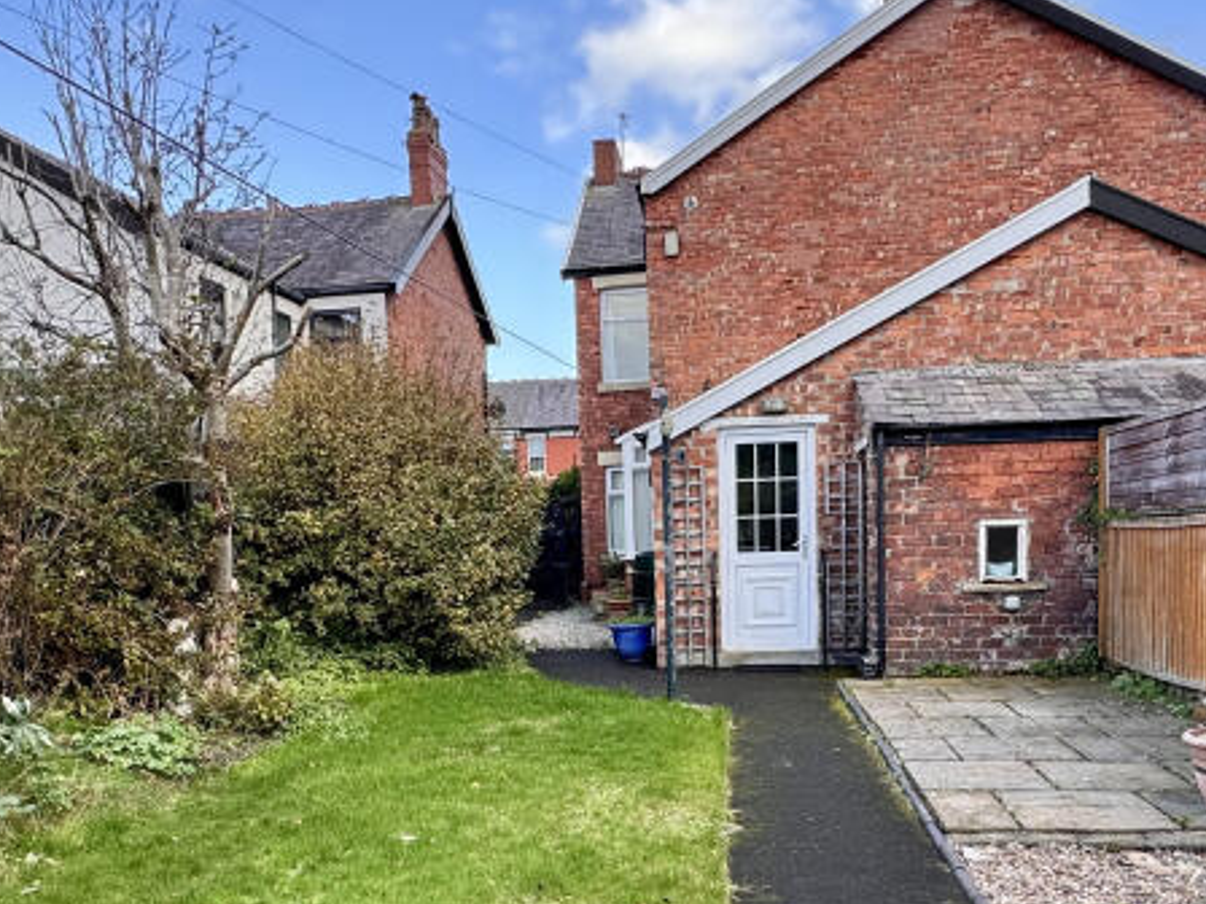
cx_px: 538
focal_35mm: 32
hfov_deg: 56.7
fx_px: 1115
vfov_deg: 43.4
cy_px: 616
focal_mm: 2.22
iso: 50
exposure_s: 1/99
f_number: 2.2
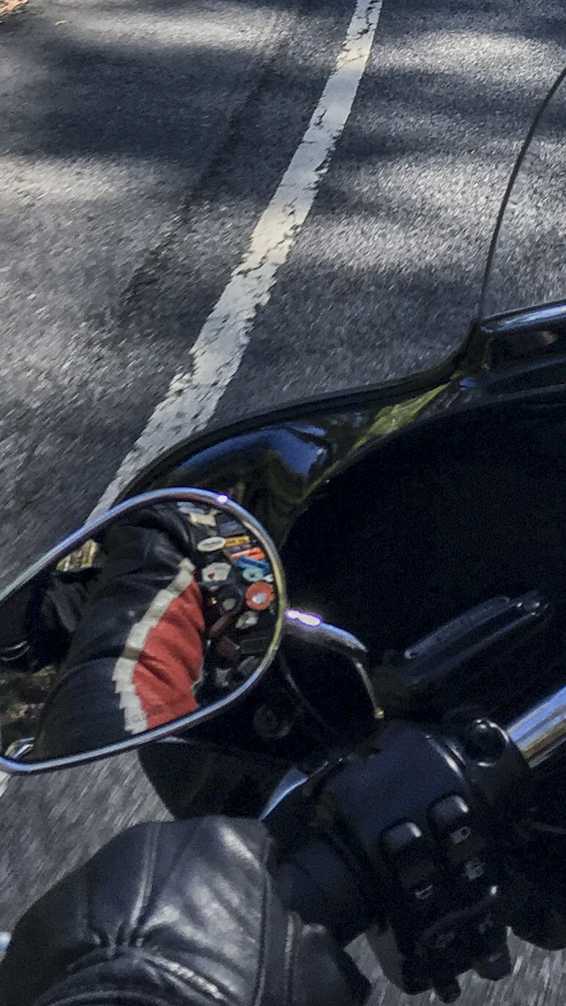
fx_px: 2002
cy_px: -68
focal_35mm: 75
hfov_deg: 16.1
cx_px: 354
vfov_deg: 26.3
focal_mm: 4.15
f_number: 2.2
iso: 32
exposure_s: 1/500
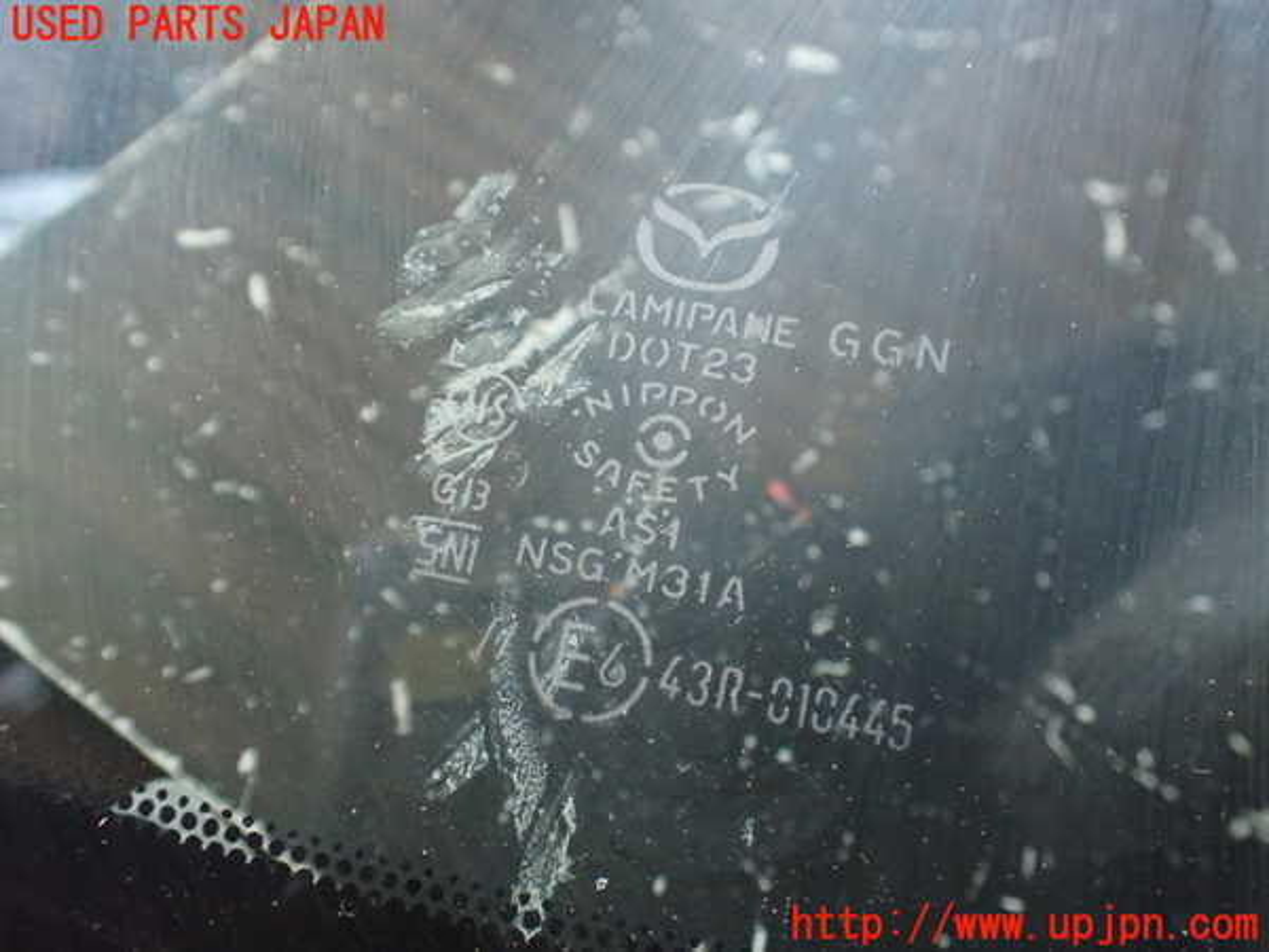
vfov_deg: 46.8
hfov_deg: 60.0
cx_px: 634
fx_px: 1100
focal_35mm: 30
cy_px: 476
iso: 800
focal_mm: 5.4
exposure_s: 1/80
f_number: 2.3
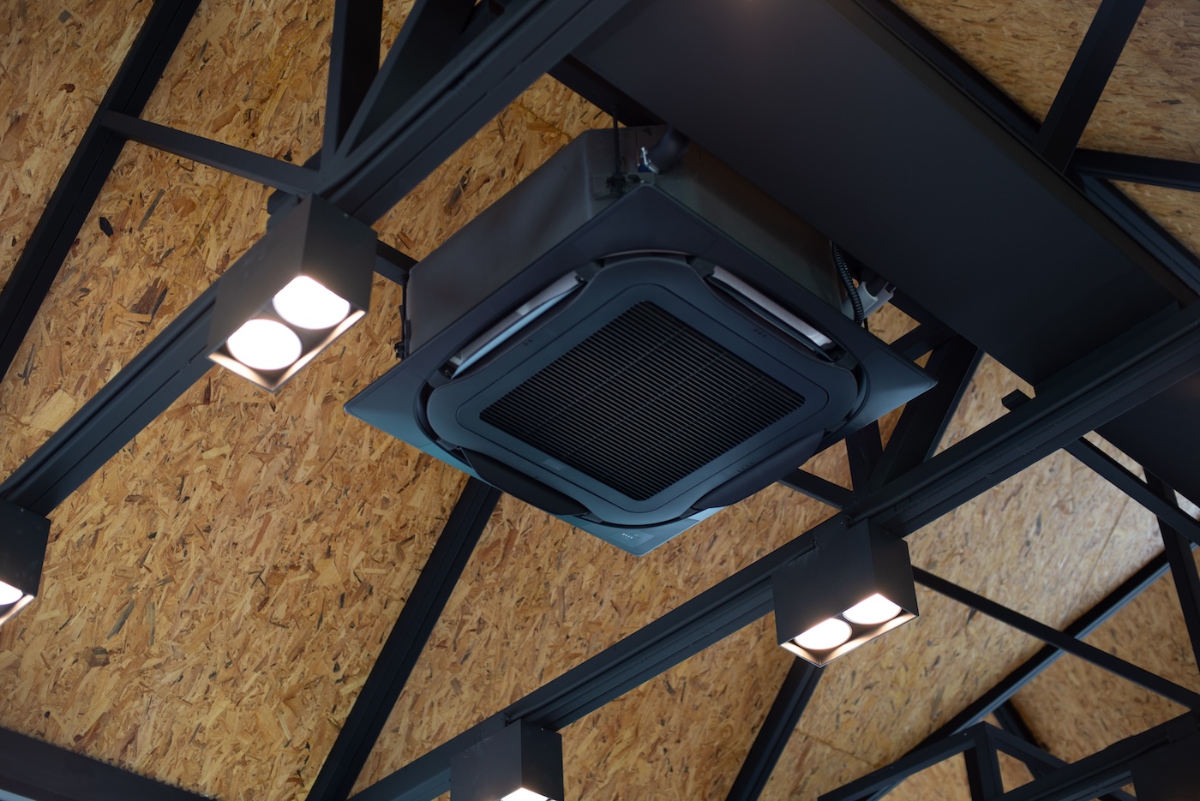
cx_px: 600
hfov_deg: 39.6
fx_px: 1667
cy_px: 400
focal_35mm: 50
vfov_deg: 27.0
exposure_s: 1/100
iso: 200
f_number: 2.8
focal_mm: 50
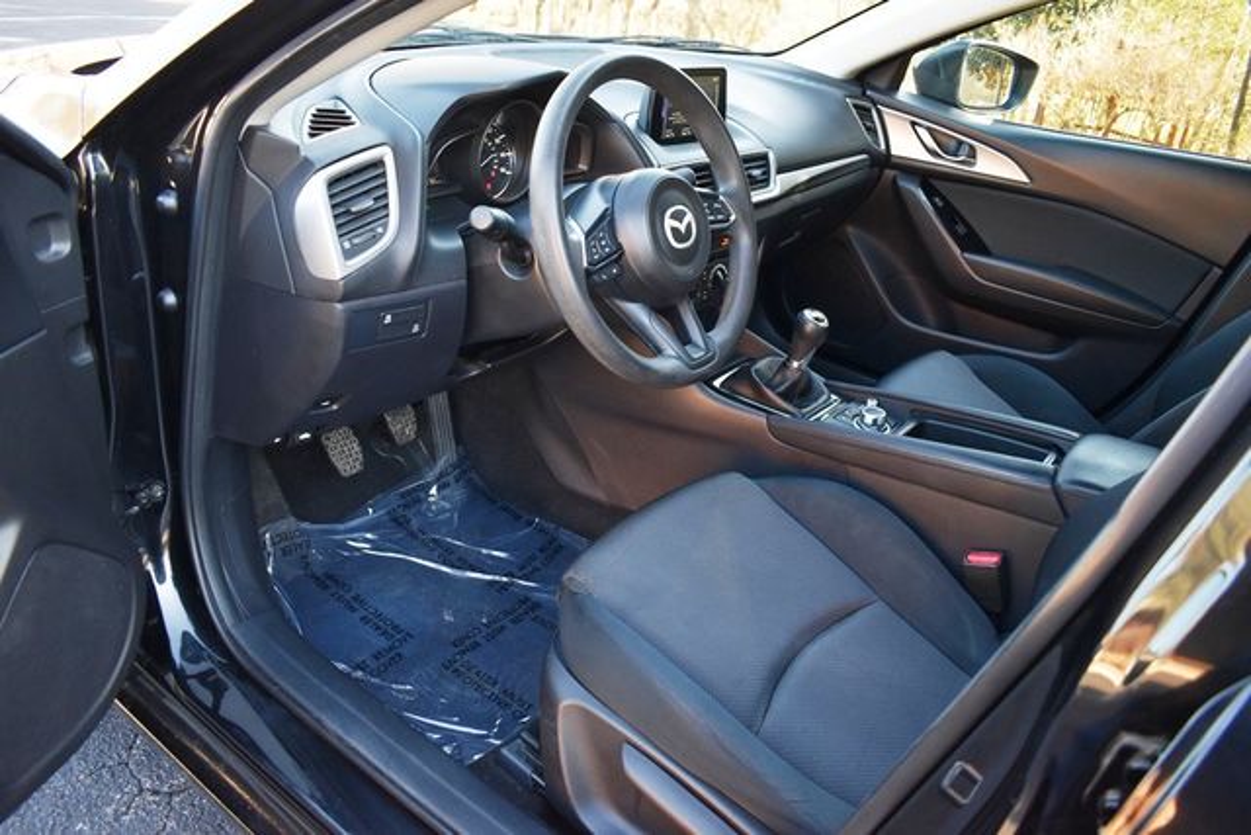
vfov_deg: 48.0
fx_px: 938
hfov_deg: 67.4
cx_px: 626
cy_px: 418
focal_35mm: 27
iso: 800
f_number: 3.5
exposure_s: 1/160
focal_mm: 18
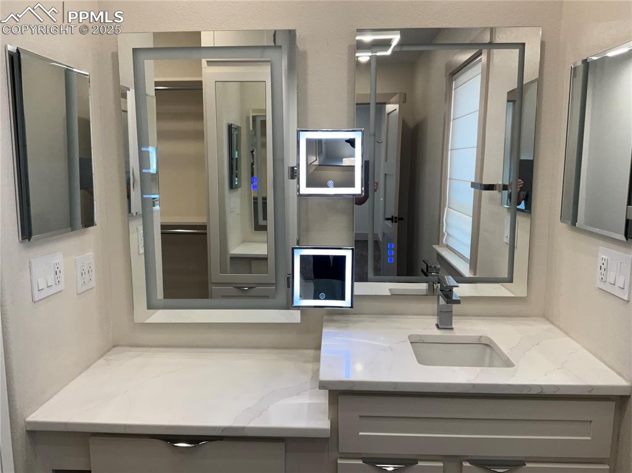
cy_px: 236
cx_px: 316
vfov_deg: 48.2
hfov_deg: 61.7
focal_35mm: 29
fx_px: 529
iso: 50
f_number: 1.8
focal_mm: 3
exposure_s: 1/120
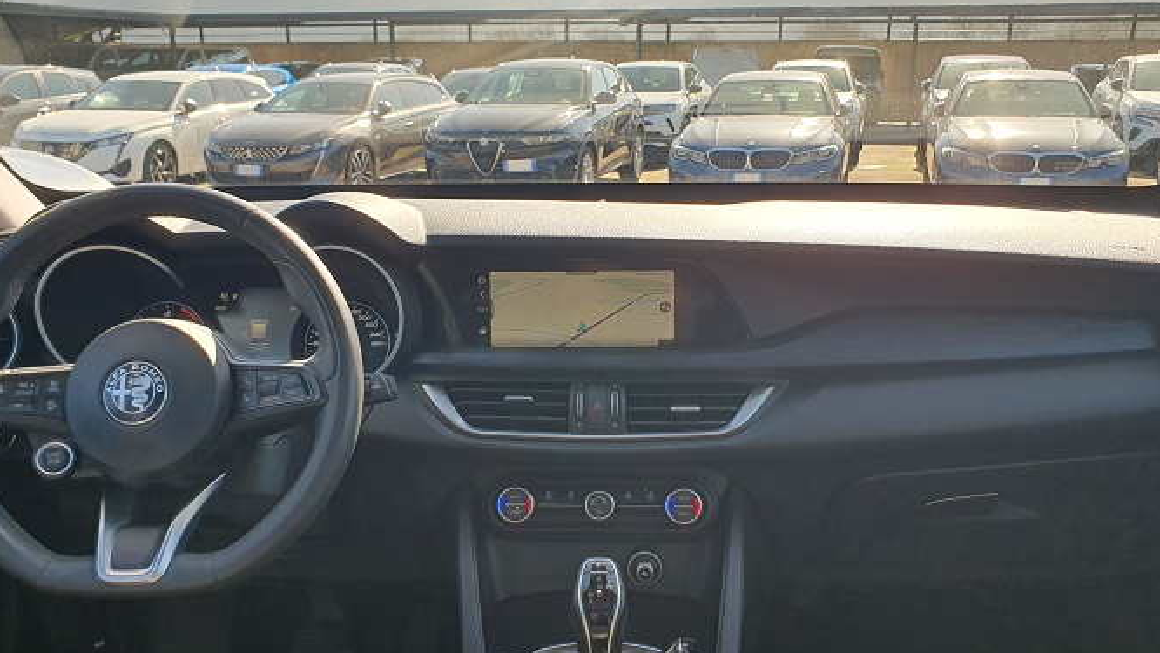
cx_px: 608
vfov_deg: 34.6
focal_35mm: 34
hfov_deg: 58.0
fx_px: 1046
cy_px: 387
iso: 50
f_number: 2.4
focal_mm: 4.32
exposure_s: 1/272
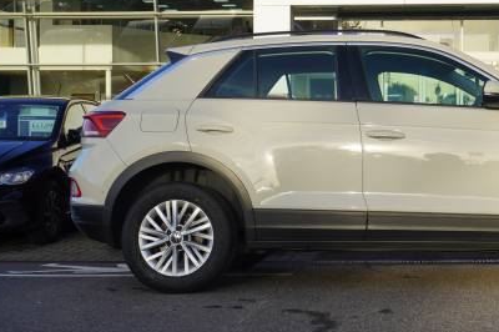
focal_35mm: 72
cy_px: 107
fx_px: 997
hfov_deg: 27.7
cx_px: 382
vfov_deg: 18.8
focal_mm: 30
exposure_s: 1/100
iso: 100
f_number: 8
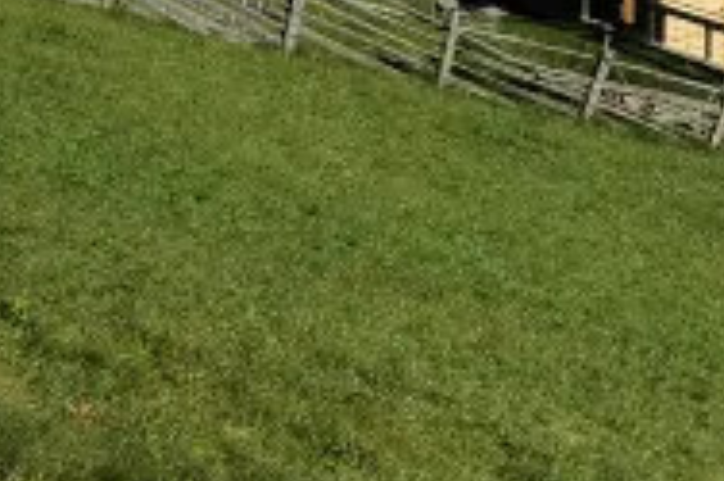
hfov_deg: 14.9
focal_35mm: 115
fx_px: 2311
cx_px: 1406
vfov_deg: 11.1
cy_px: -373
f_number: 10
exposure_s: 1/500
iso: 200
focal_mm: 24
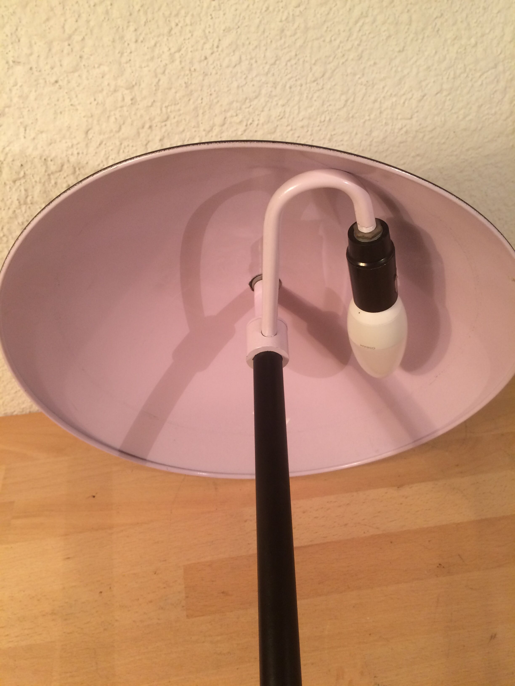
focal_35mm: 29
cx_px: 258
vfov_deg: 61.7
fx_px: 575
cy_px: 343
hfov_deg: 48.2
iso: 64
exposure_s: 1/33
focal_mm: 4.15
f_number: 2.2
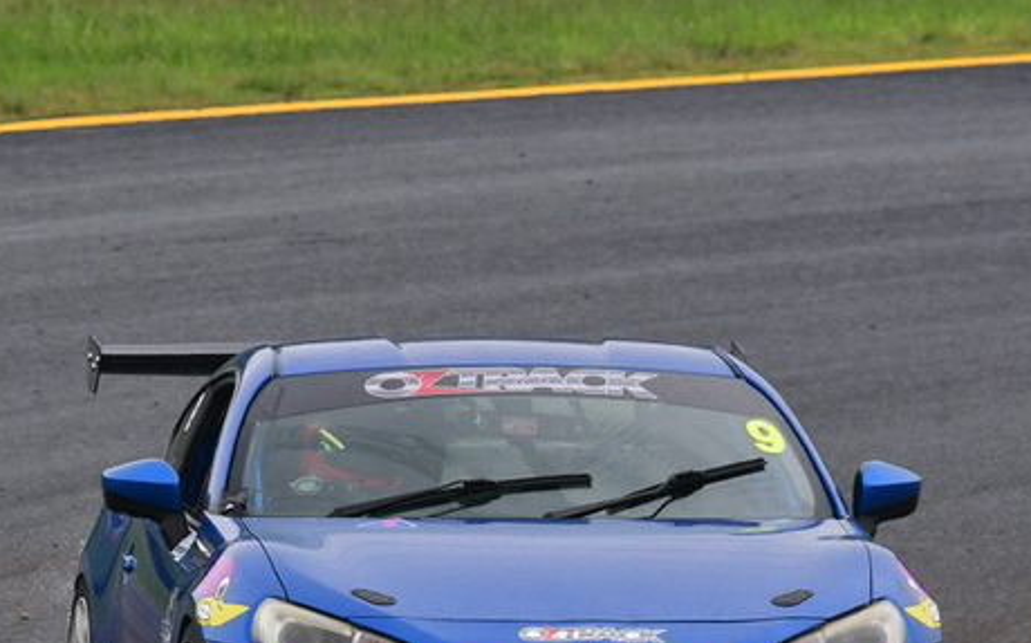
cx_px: 477
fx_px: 29882
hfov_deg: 2.0
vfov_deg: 1.2
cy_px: 450
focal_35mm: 1064
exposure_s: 1/640
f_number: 11
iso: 1000
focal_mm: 400
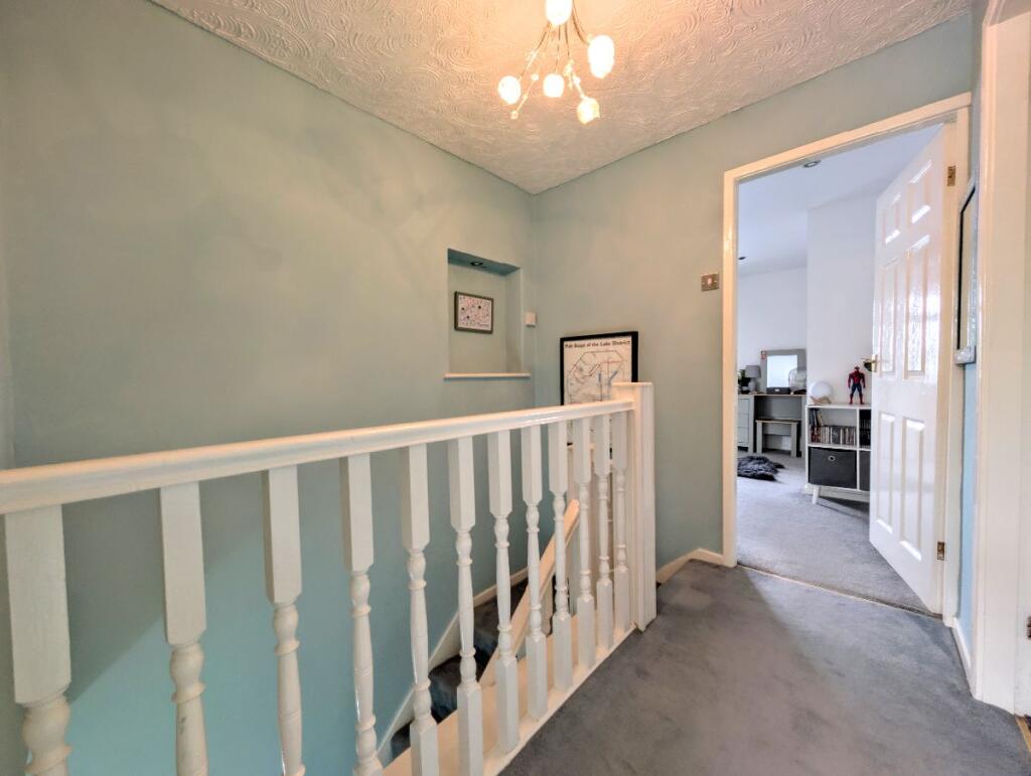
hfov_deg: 110.5
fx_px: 358
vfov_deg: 94.6
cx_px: 516
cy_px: 388
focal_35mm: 12
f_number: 1.7
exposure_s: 1/33.3
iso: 74
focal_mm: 2.02
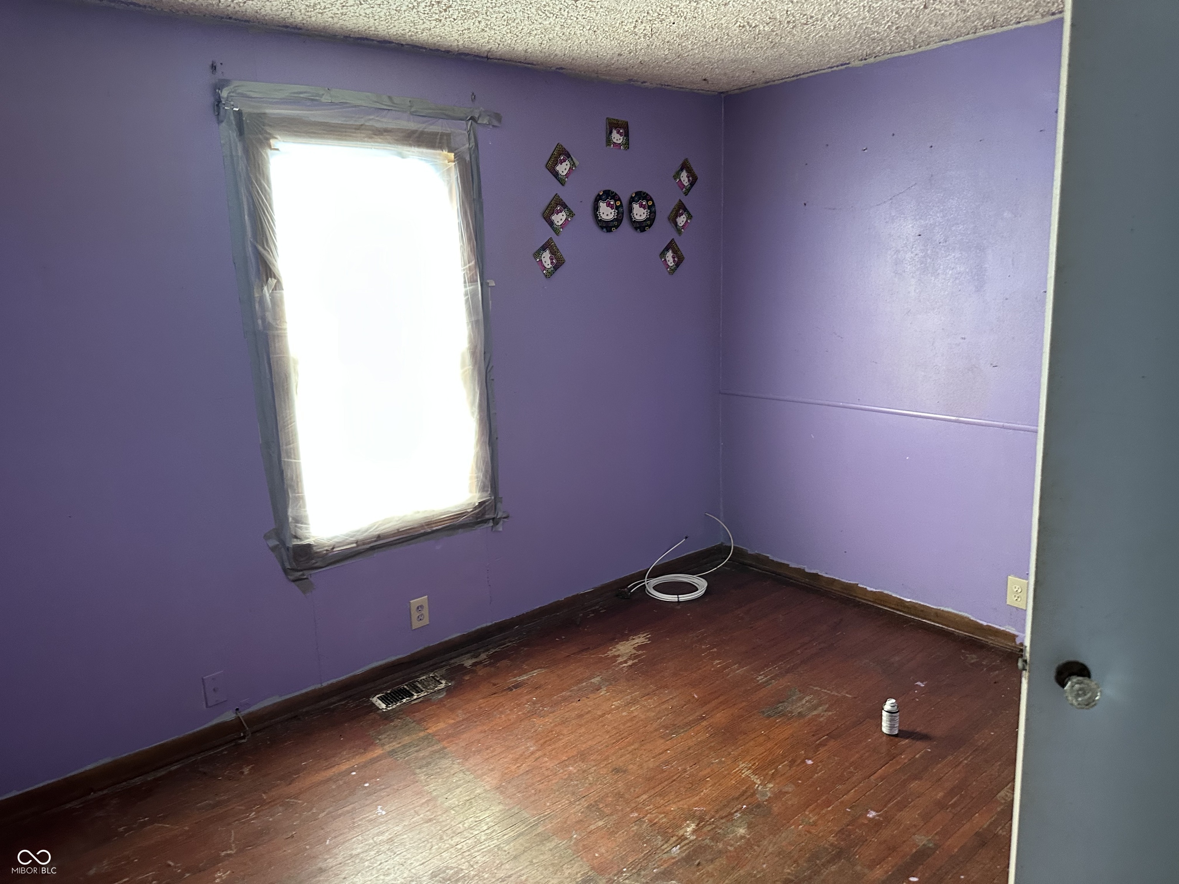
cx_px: 590
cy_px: 442
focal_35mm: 24
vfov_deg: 56.8
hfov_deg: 71.6
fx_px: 817
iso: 500
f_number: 1.78
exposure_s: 1/60
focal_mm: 6.86
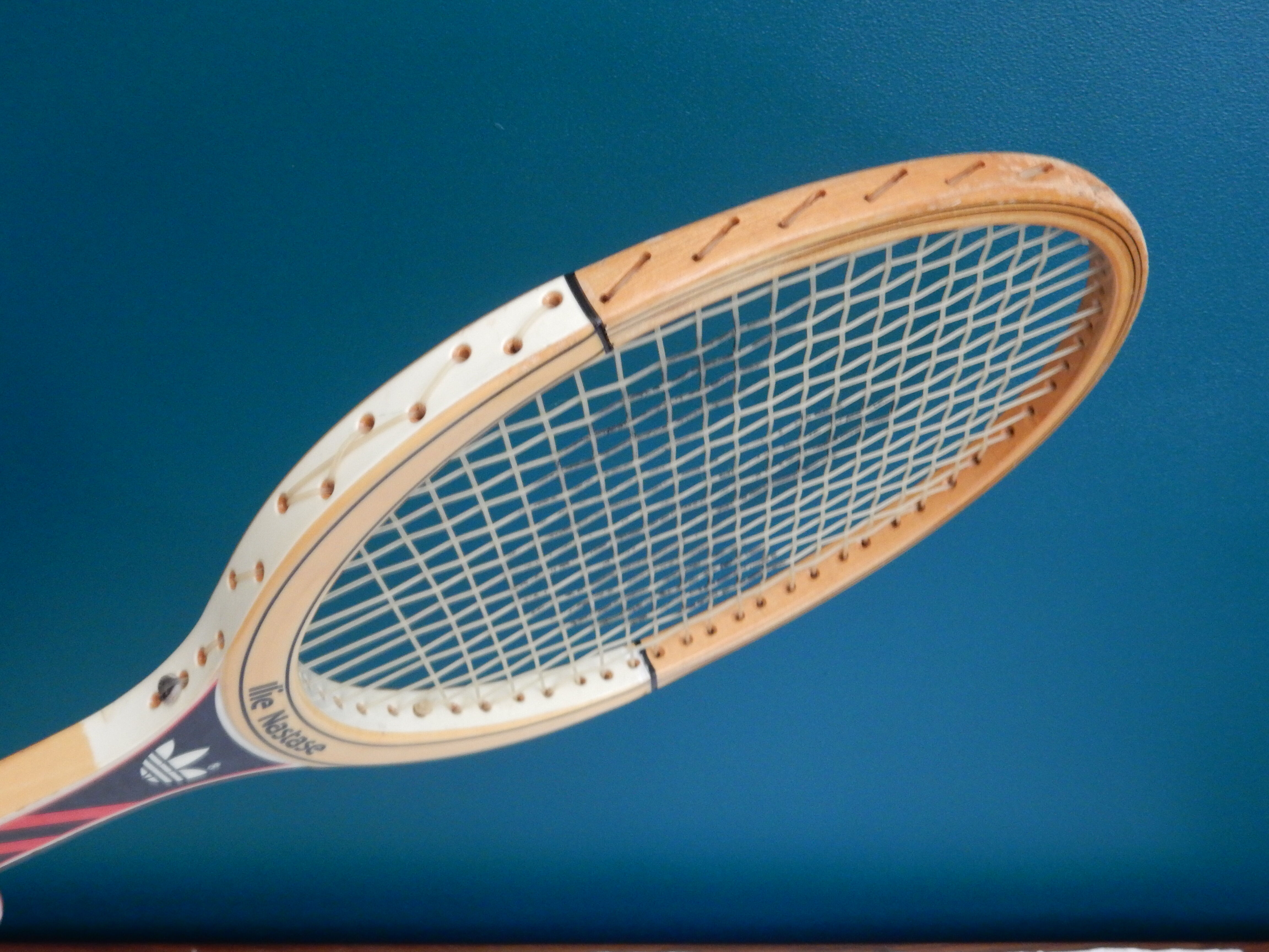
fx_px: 1320
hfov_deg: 51.4
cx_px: 634
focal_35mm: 36
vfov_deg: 39.7
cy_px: 476
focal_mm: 6.4
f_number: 4
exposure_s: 1/8
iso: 400
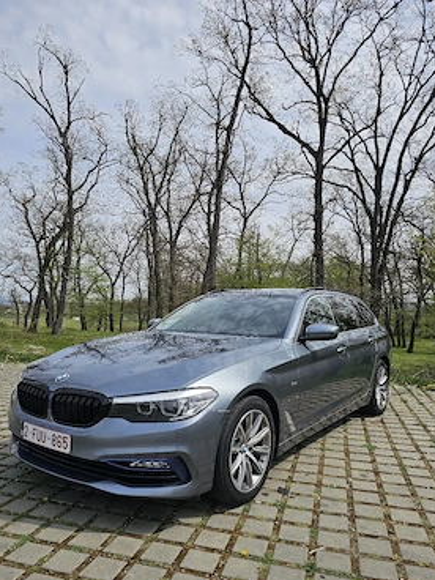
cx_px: 208
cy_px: 314
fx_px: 419
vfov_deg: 69.3
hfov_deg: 54.9
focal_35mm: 25
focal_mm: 6.3
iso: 10
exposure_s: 1/909
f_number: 1.7
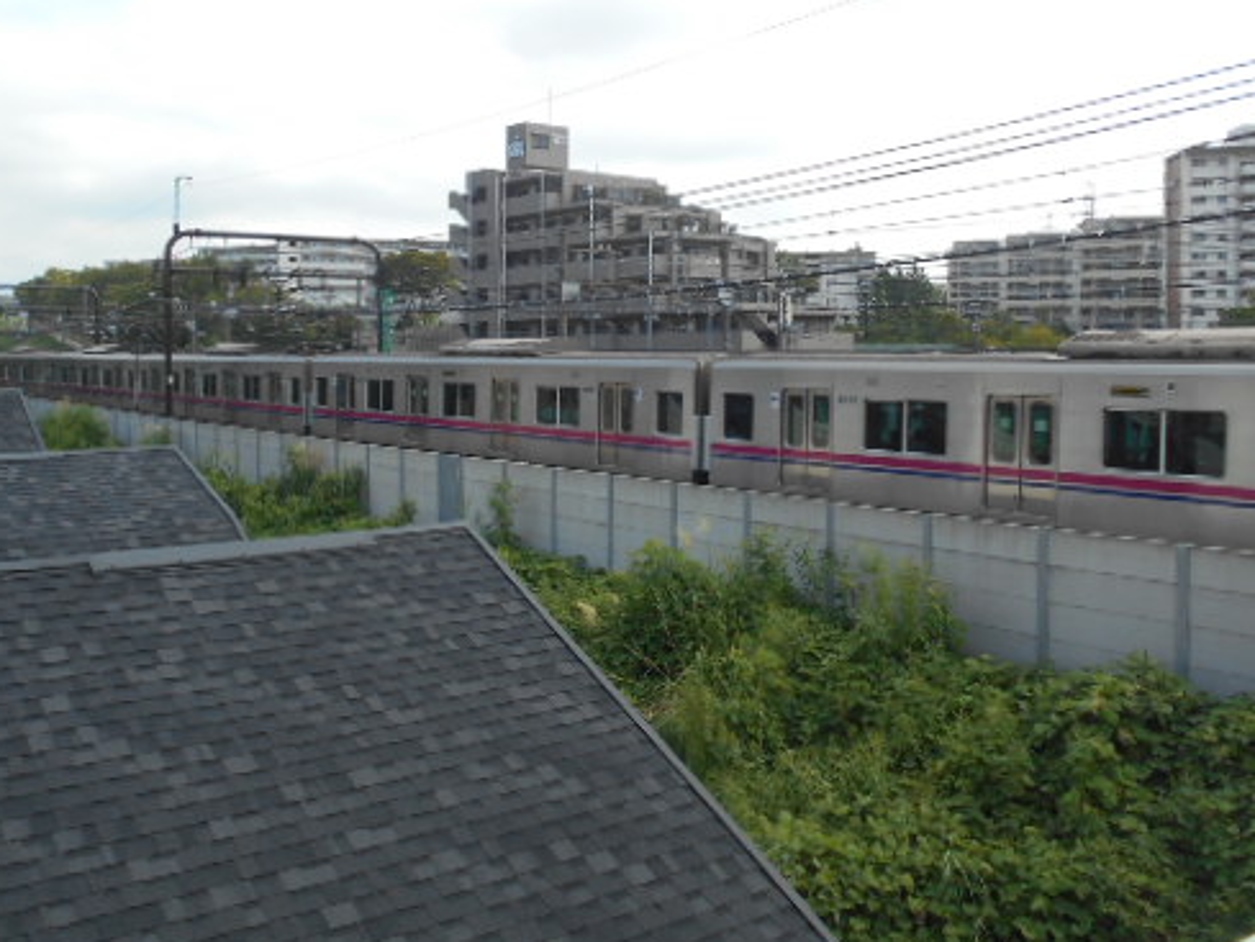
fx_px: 1233
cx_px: 603
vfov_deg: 41.6
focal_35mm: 34
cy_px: 382
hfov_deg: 53.9
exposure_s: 1/640
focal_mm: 4.6
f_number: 3.2
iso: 80
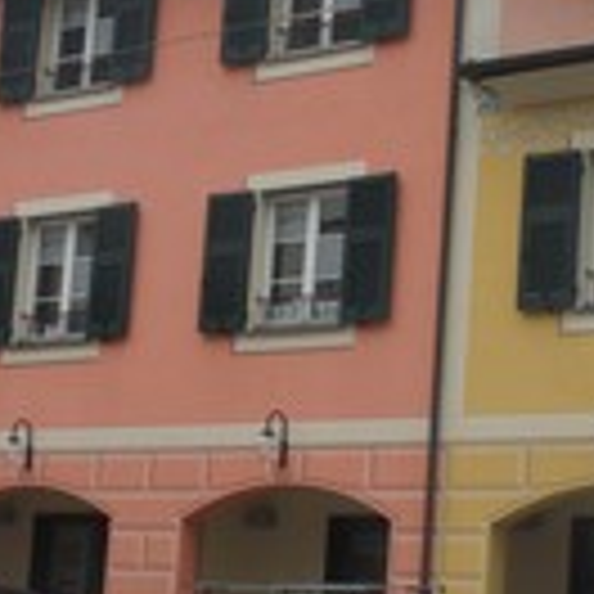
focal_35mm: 102
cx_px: 436
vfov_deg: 17.0
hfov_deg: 16.9
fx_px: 1990
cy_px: 324
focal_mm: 23
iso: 200
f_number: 8
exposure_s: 1/160
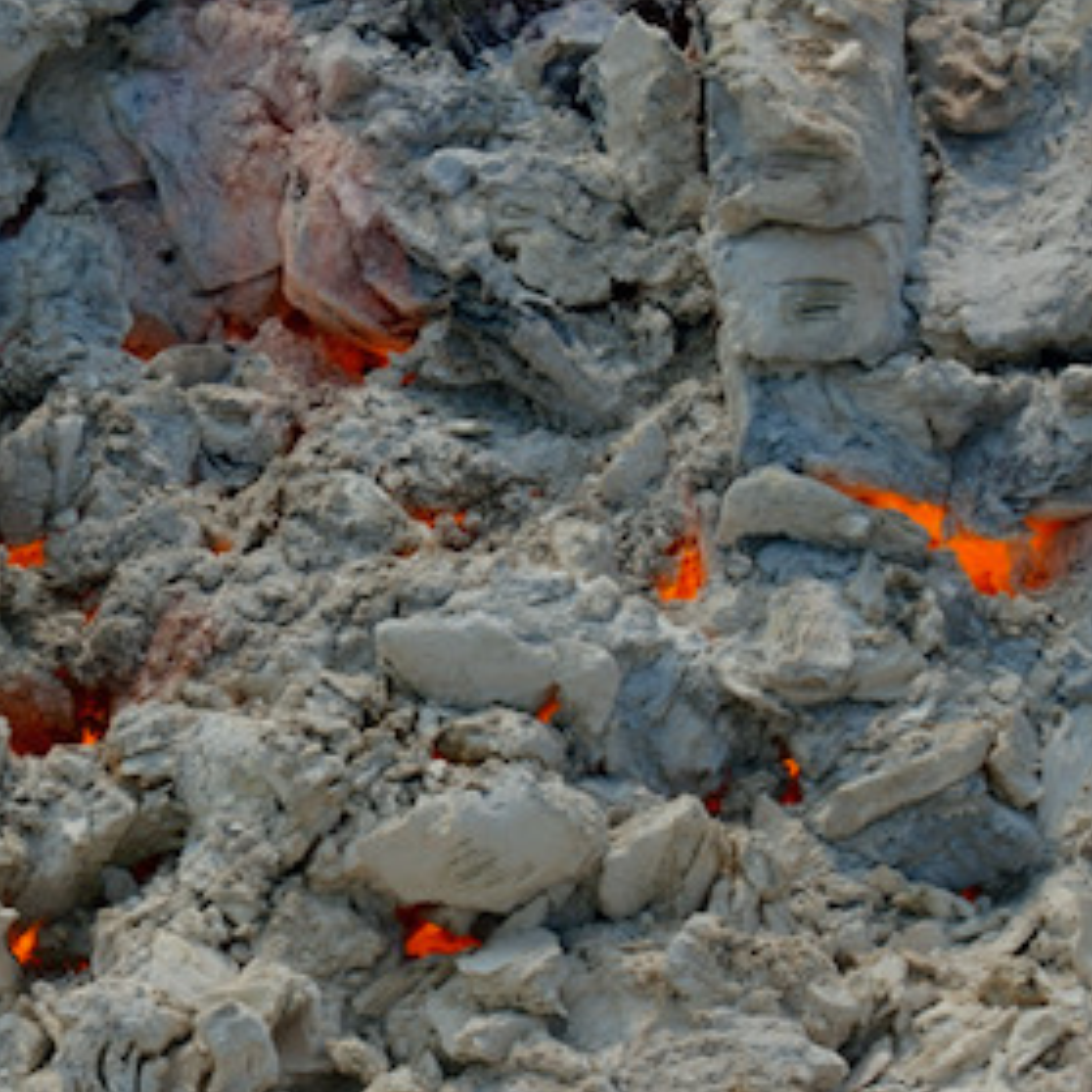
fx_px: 7317
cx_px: 12
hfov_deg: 8.5
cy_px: 562
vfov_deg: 8.5
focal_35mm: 205
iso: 100
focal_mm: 70
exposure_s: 1/160
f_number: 16
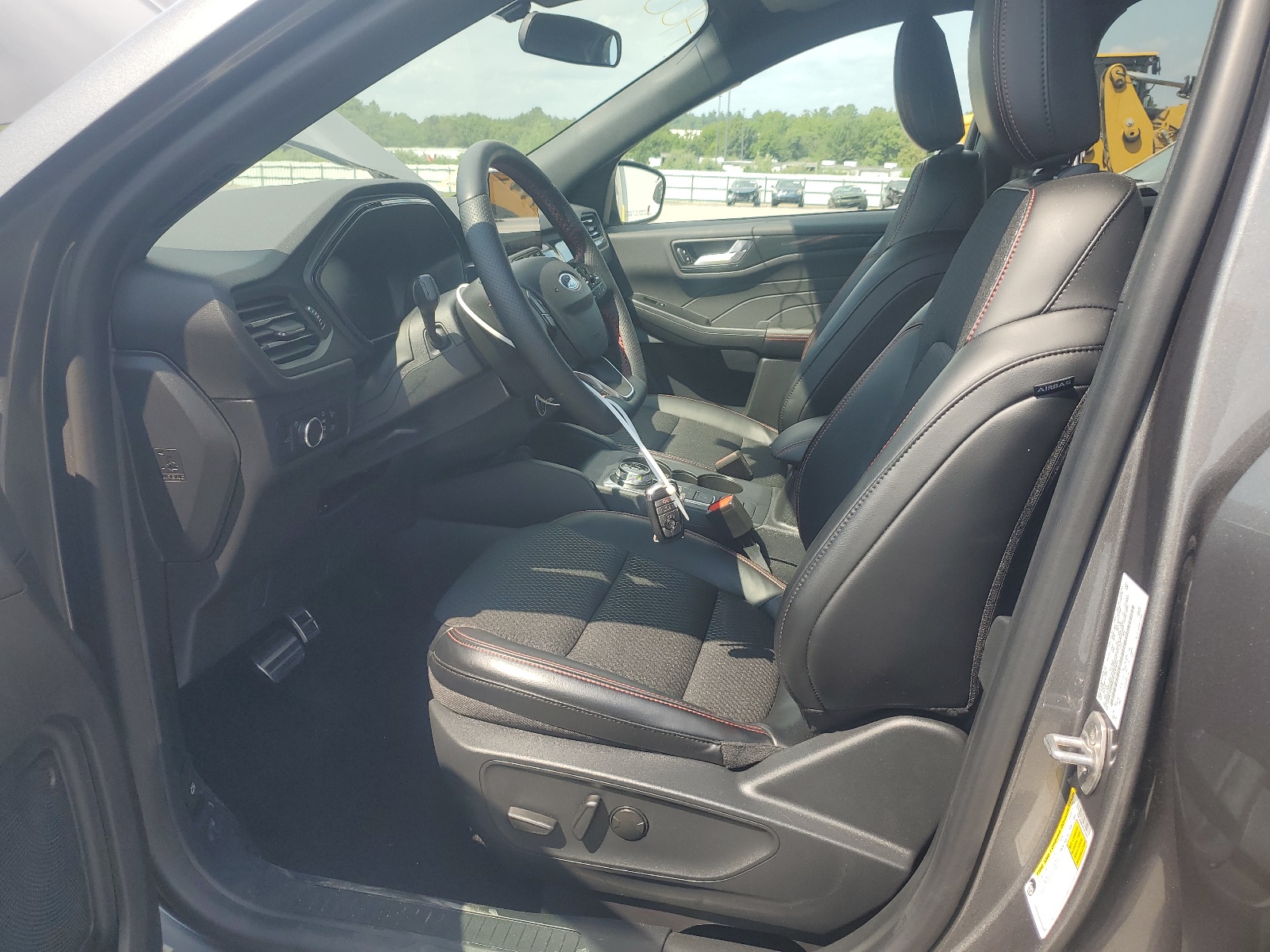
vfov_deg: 53.1
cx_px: 635
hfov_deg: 67.3
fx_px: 954
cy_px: 476
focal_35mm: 26
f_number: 1.5
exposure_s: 1/833
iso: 50
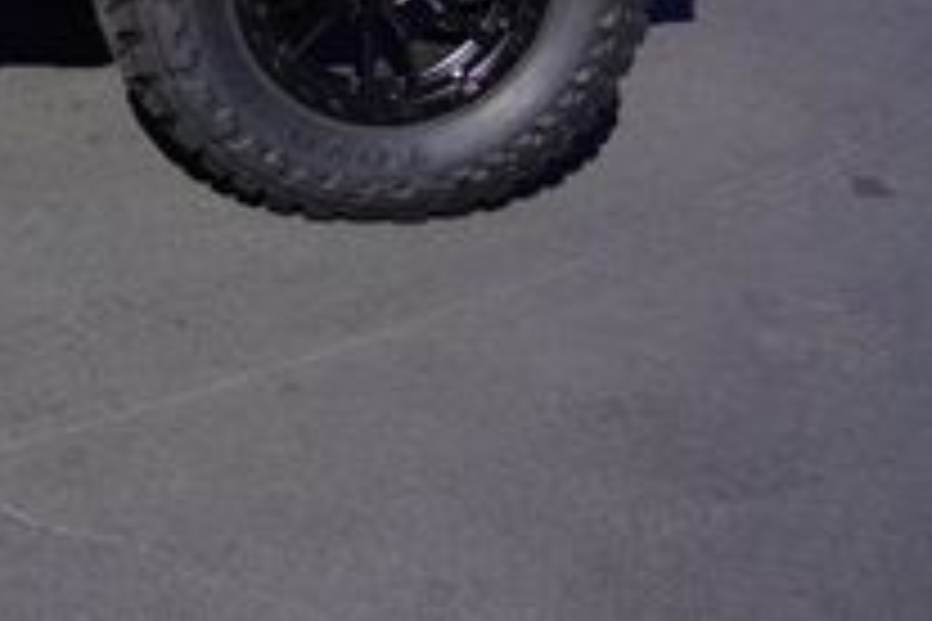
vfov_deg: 13.2
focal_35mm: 98
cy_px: -338
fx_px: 2525
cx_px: -473
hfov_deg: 18.5
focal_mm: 21
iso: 100
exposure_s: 1/160
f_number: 10
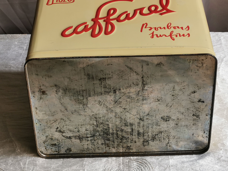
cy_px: 83
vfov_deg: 16.2
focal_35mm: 91
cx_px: 112
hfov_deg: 21.5
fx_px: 599
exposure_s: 1/100
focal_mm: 5.58
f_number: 1.8
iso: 80
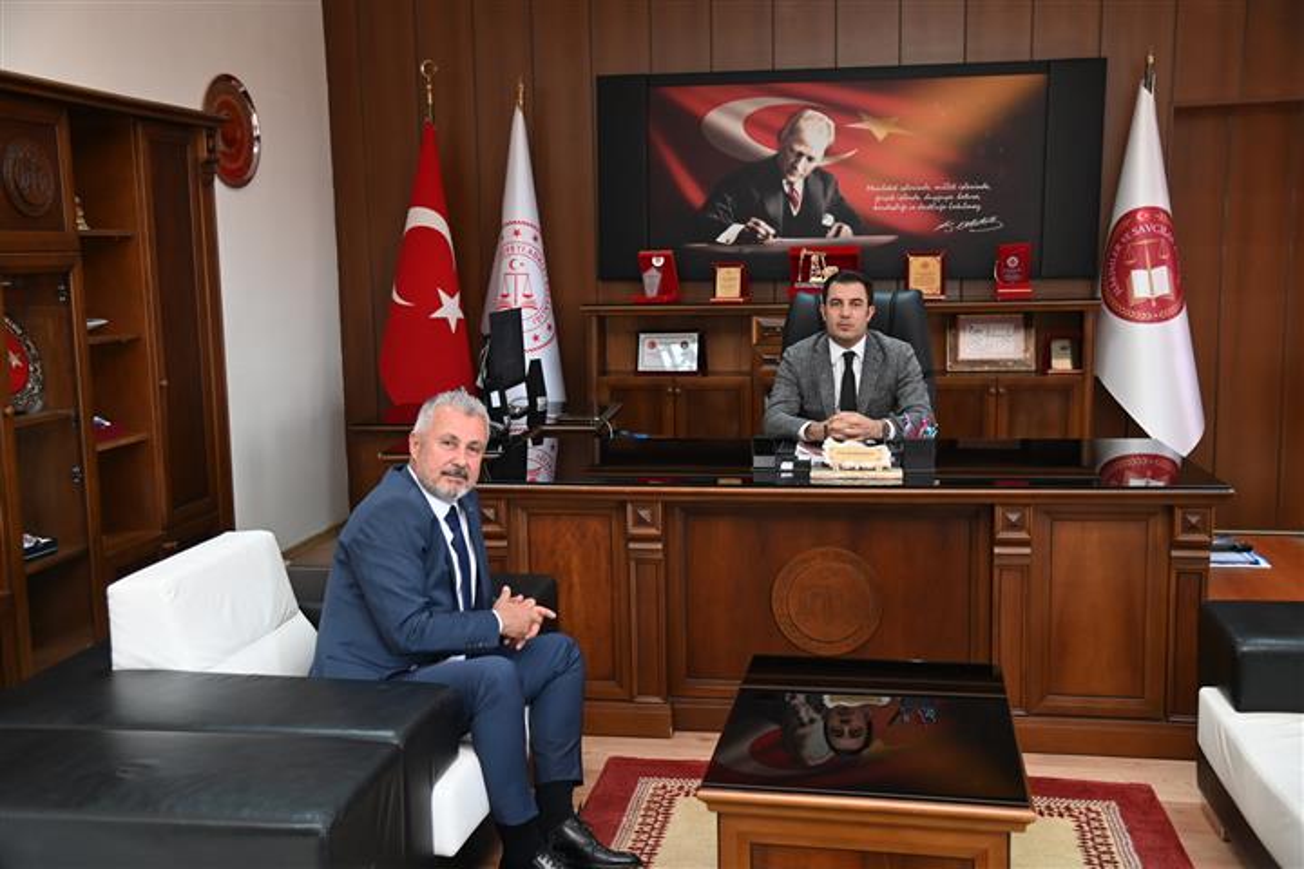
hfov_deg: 50.7
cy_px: 434
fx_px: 1376
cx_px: 652
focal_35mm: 38
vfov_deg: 35.1
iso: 800
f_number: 4.5
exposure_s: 1/60
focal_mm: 38
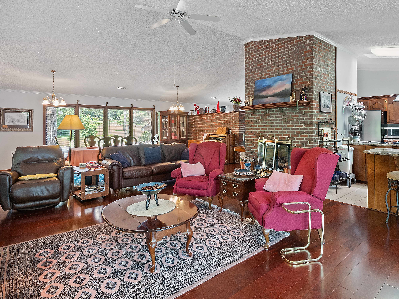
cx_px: 228
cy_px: 124
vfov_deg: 68.2
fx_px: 219
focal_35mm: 19
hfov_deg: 84.1
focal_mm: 8
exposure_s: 1/5
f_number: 5.6
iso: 400
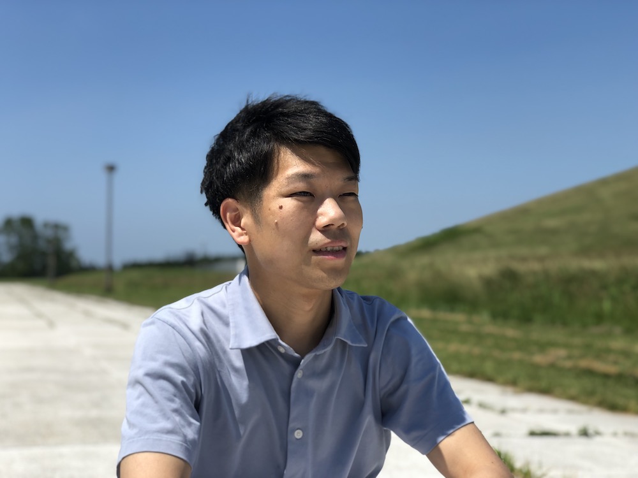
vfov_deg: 28.0
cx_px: 319
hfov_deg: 36.8
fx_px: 958
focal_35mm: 52
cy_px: 239
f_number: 2.4
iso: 16
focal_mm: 6
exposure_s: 1/941
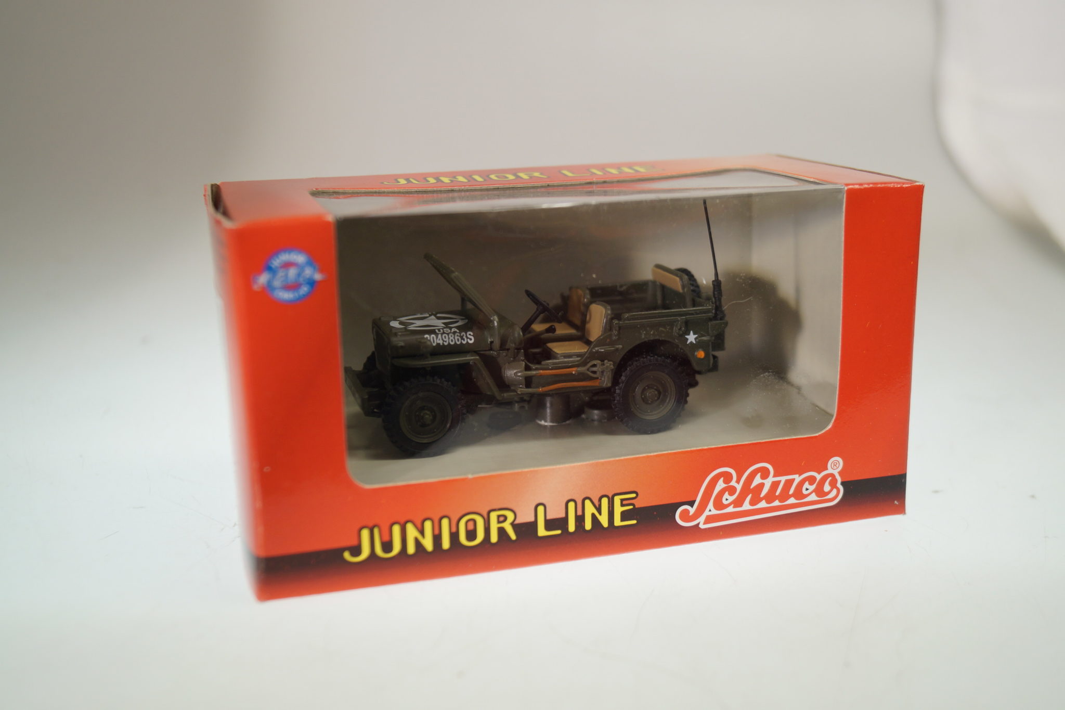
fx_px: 1242
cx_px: 532
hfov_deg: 46.4
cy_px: 355
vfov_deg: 31.9
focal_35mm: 42
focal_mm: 28
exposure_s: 1/60
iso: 160
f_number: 4.5
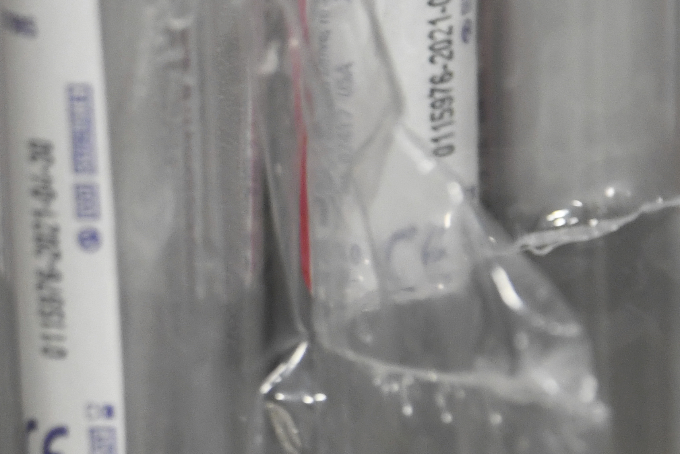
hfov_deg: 2.6
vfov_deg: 1.7
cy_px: 10
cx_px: -487
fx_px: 15036
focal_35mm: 796
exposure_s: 1/80
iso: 1600
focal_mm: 165
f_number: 4.5
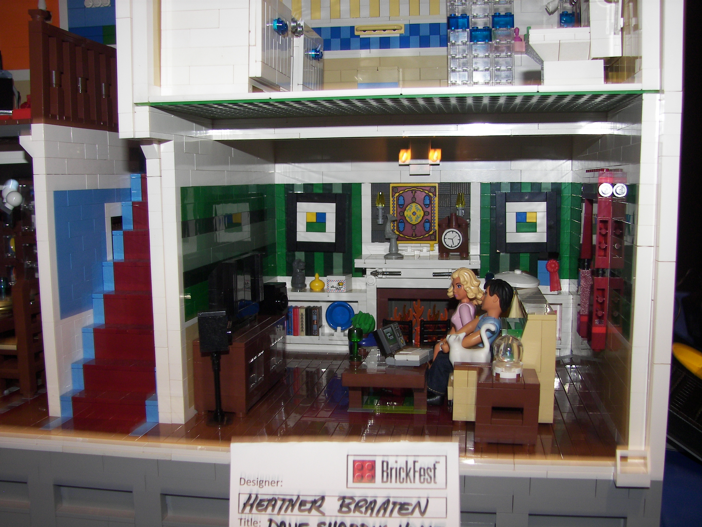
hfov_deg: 51.4
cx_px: 351
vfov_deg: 39.7
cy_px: 264
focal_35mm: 36
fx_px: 730
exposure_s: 1/30
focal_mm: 6
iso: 64
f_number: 2.8
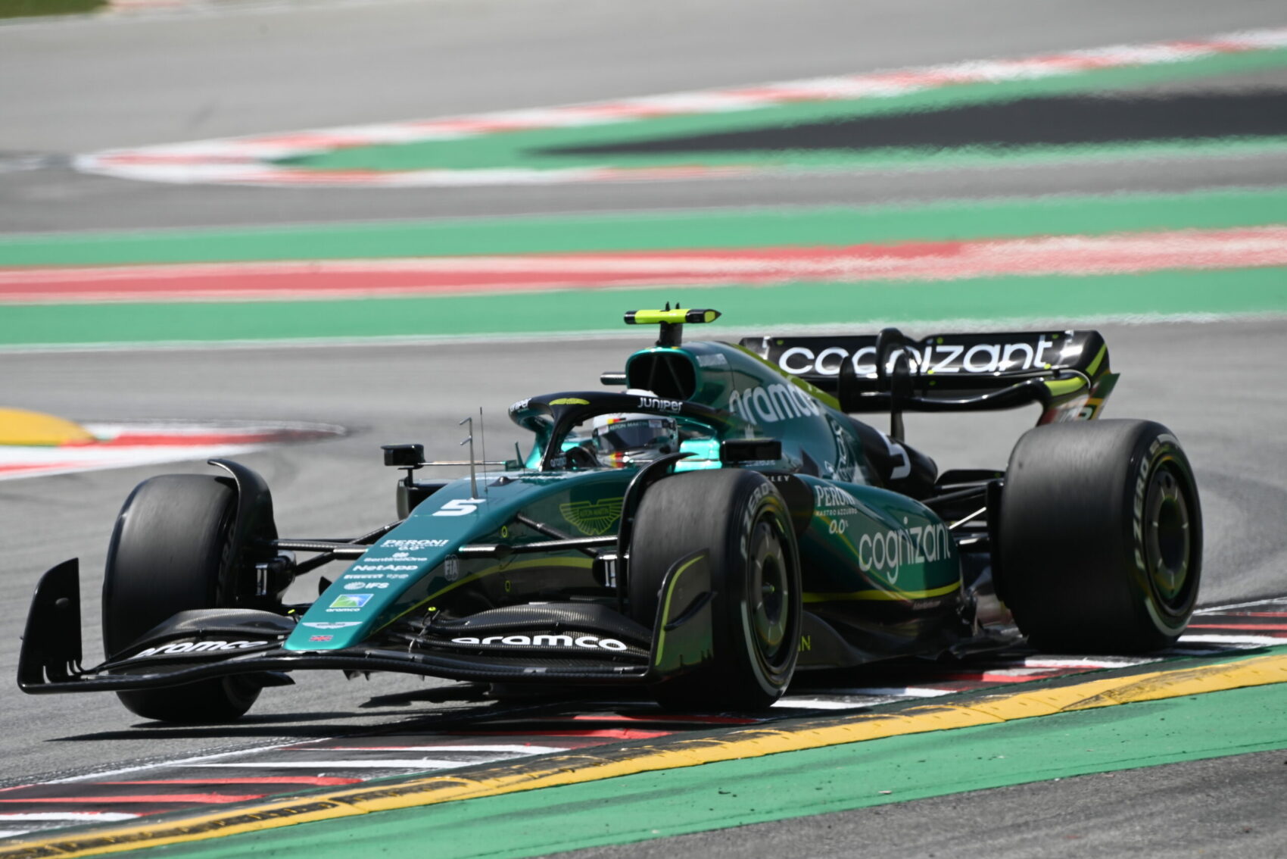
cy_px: 430
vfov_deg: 2.5
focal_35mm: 560
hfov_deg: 3.7
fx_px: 20022
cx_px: 644
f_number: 8
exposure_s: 1/1600
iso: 400
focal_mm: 560
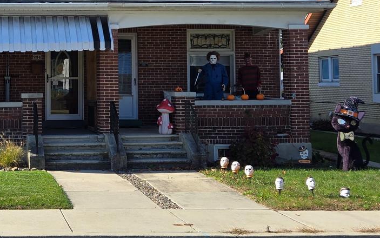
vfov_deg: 18.1
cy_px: 30
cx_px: 73
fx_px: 736
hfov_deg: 28.3
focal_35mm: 71
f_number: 1.8
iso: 25
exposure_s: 1/1365
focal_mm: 5.4
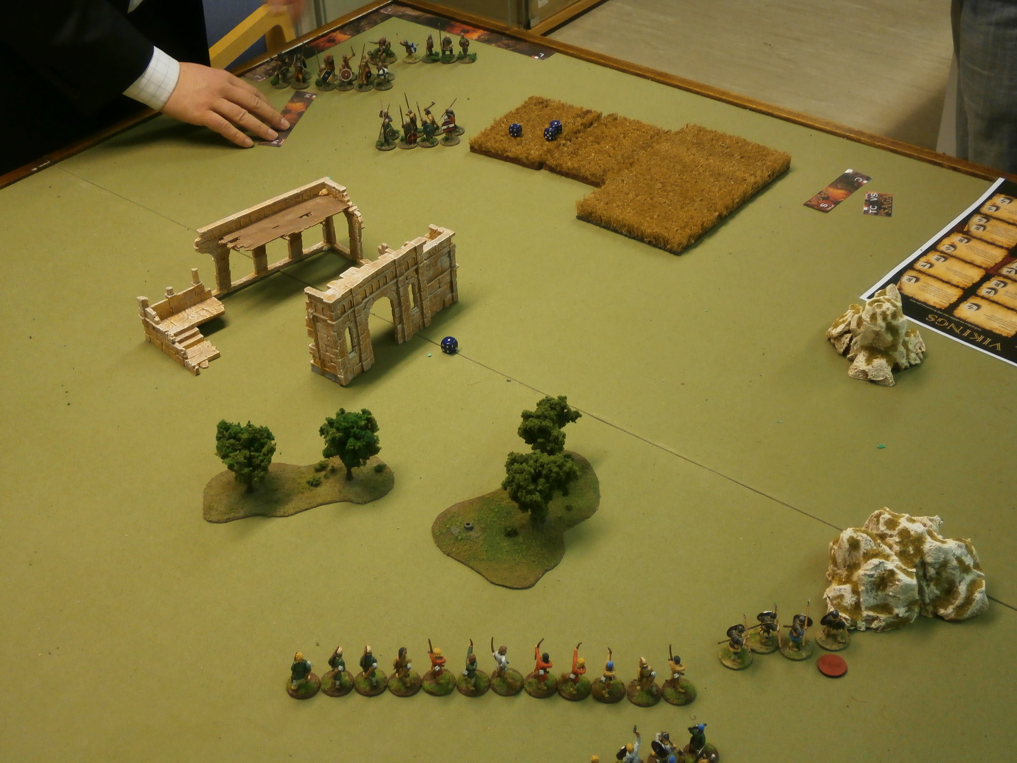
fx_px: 1381
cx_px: 508
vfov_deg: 30.9
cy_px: 382
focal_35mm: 47
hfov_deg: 40.4
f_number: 3.4
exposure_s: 1/40
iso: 200
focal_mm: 8.3
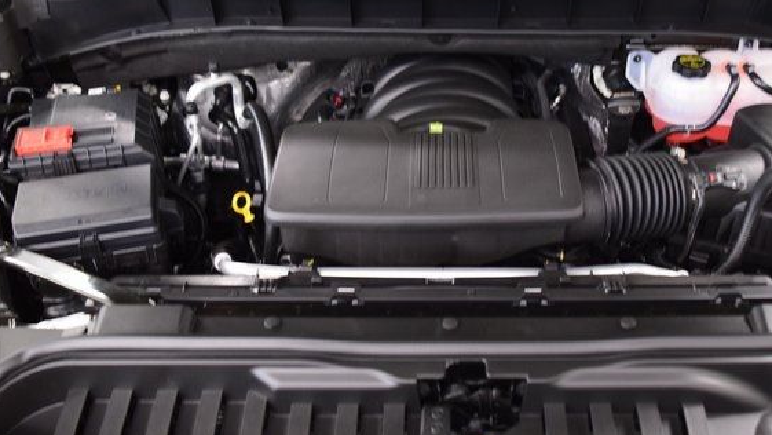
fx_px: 881
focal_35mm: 43
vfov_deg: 27.7
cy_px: 173
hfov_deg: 47.2
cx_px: 433
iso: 1600
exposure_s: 1/30
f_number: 2.8
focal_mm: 24
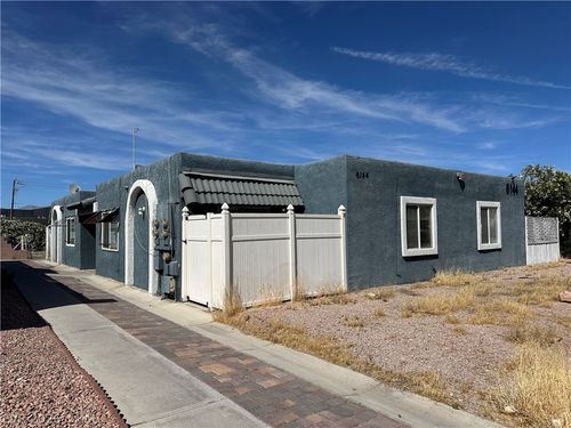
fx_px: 396
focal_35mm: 24
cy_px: 214
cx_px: 286
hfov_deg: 71.6
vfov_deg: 56.8
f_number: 1.78
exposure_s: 1/10753
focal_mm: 6.86
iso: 80
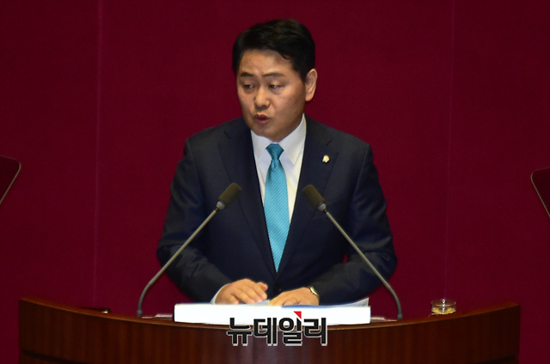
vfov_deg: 3.4
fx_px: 6099
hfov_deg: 5.2
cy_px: 182
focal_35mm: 400
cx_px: 275
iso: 5000
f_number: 5.6
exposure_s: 1/250
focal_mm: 400
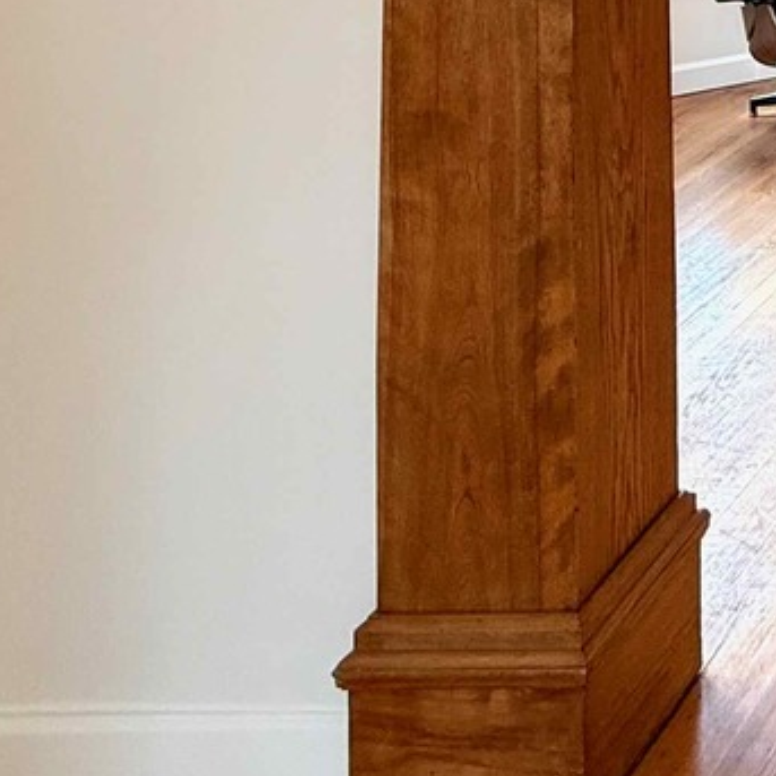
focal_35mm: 52
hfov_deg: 21.9
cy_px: -276
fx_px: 1319
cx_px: 1369
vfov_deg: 26.8
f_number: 2.2
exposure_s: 1/120
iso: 100
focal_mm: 2.22
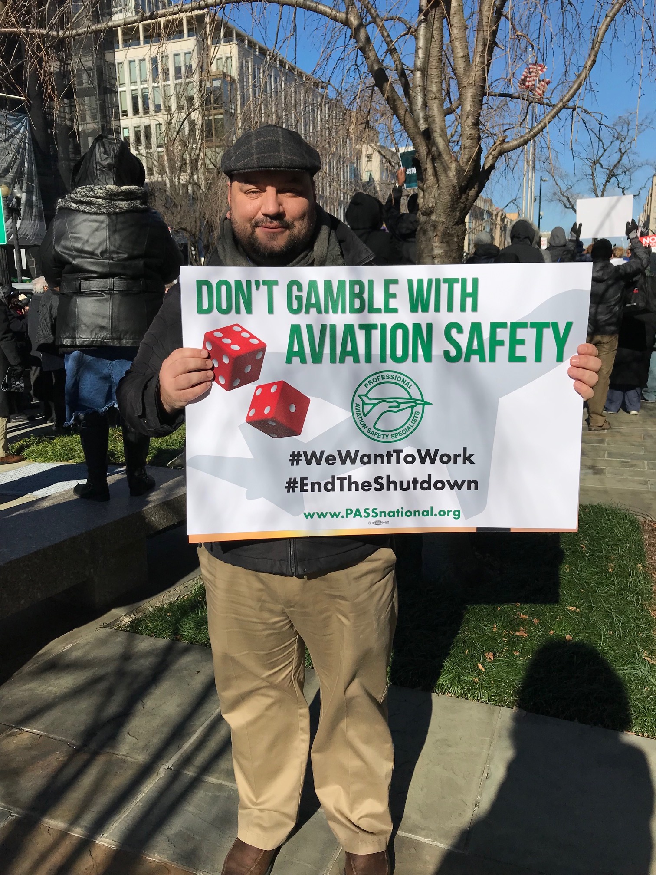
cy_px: 438
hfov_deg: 49.7
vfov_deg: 63.4
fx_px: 707
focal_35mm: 28
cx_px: 328
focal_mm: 3.99
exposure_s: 1/4367
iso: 20
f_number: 1.8
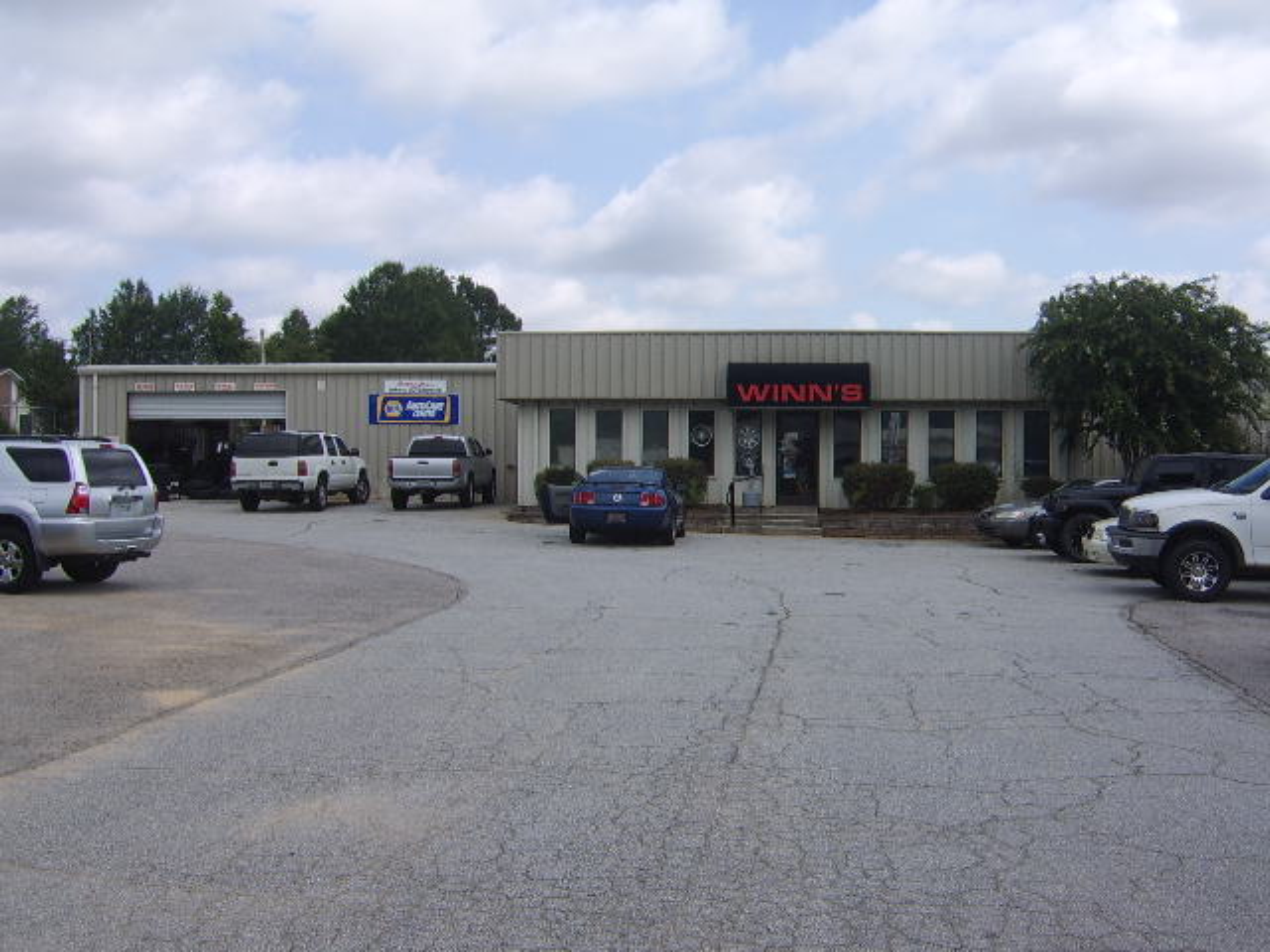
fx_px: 1137
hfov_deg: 58.4
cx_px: 635
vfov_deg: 45.4
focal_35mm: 31
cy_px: 476
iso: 71
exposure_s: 1/353
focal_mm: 8.13
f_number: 6.7
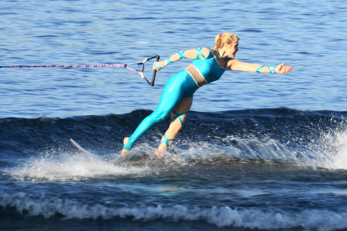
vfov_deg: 10.2
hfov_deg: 15.2
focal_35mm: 135
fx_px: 1301
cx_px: 174
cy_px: 116
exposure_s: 1/160
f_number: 5.6
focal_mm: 90
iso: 125
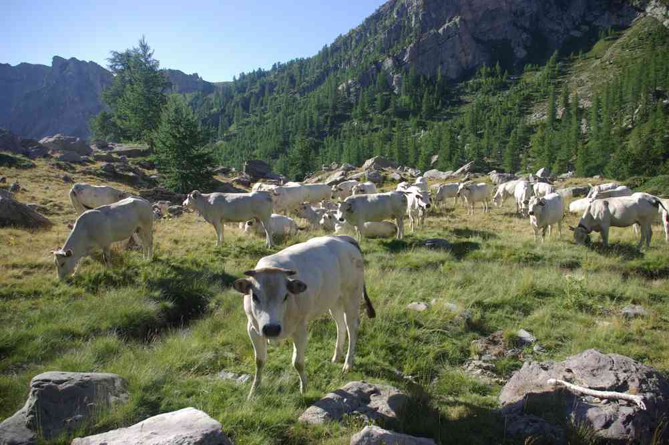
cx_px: 334
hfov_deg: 67.4
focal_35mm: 27
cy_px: 222
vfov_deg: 47.8
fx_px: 501
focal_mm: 18
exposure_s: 1/180
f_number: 6.7
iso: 100
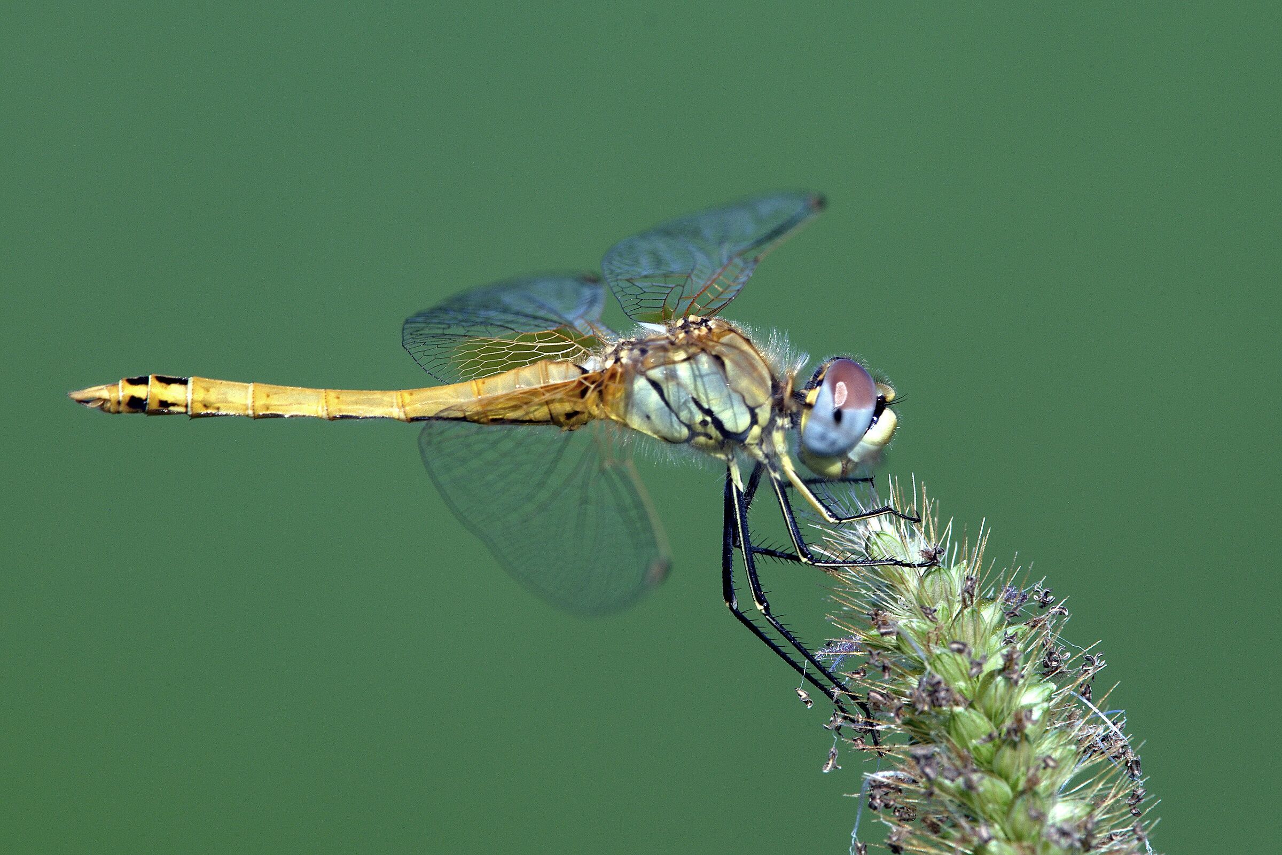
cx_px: 641
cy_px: 428
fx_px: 22438
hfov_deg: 3.3
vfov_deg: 2.2
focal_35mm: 630
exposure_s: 1/160
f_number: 13
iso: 200
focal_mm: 420
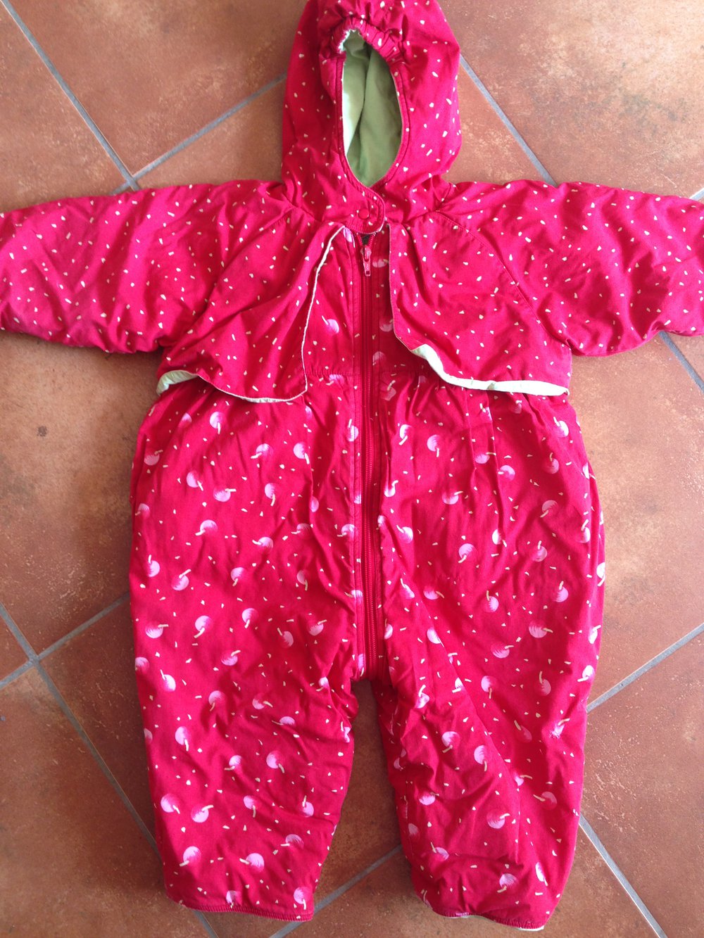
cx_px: 352
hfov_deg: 43.0
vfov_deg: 55.3
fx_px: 895
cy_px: 469
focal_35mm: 33
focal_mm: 4.12
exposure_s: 1/20
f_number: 2.4
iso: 64
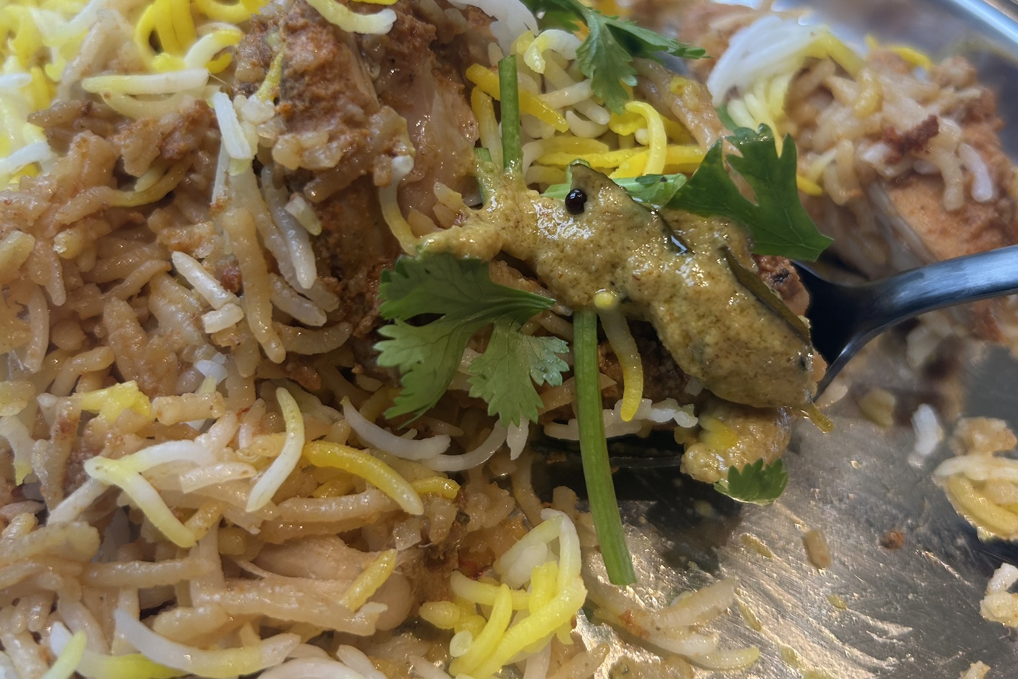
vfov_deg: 37.5
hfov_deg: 54.4
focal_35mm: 35
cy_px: 231
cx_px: 539
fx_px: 990
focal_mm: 5.7
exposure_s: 1/134
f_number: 1.5
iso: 32
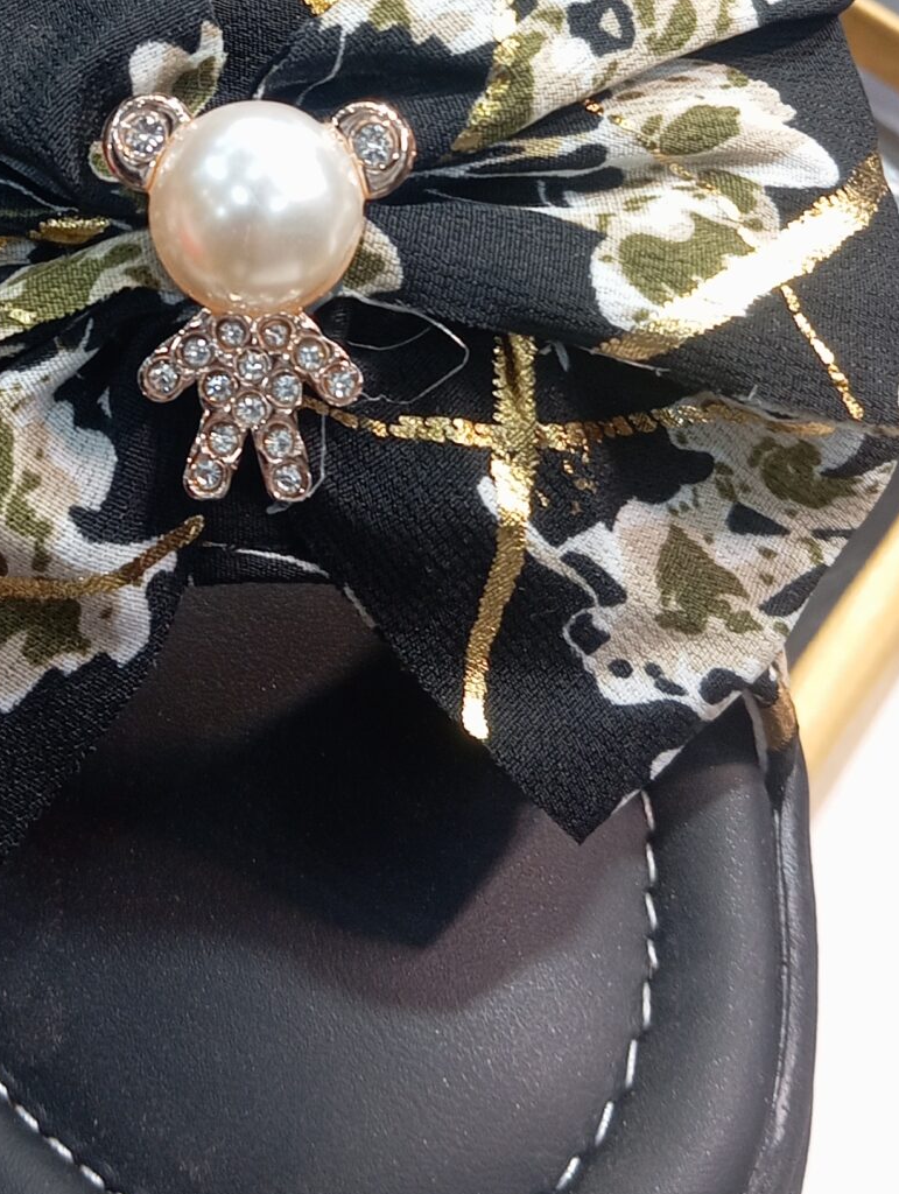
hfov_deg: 20.8
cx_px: 198
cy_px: -20
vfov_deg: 26.2
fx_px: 2418
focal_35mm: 70
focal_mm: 4.22
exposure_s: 1/50
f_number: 1.8
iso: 210
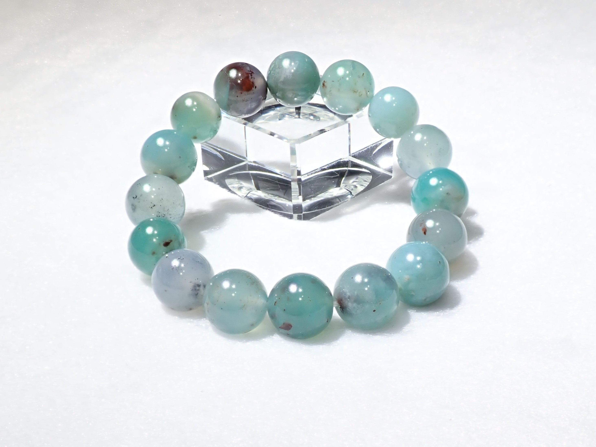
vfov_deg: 46.8
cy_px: 224
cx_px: 298
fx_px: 516
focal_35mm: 30
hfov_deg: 60.0
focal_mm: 5.5
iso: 100
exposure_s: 1/125
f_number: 3.2
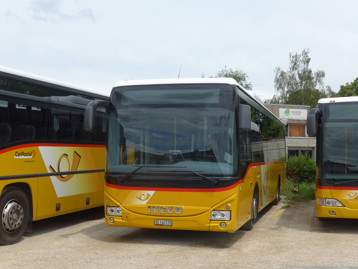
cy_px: 134
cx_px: 179
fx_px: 538
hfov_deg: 36.8
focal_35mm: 52
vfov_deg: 28.0
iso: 80
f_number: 3.3
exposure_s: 1/1300
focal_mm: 10.7
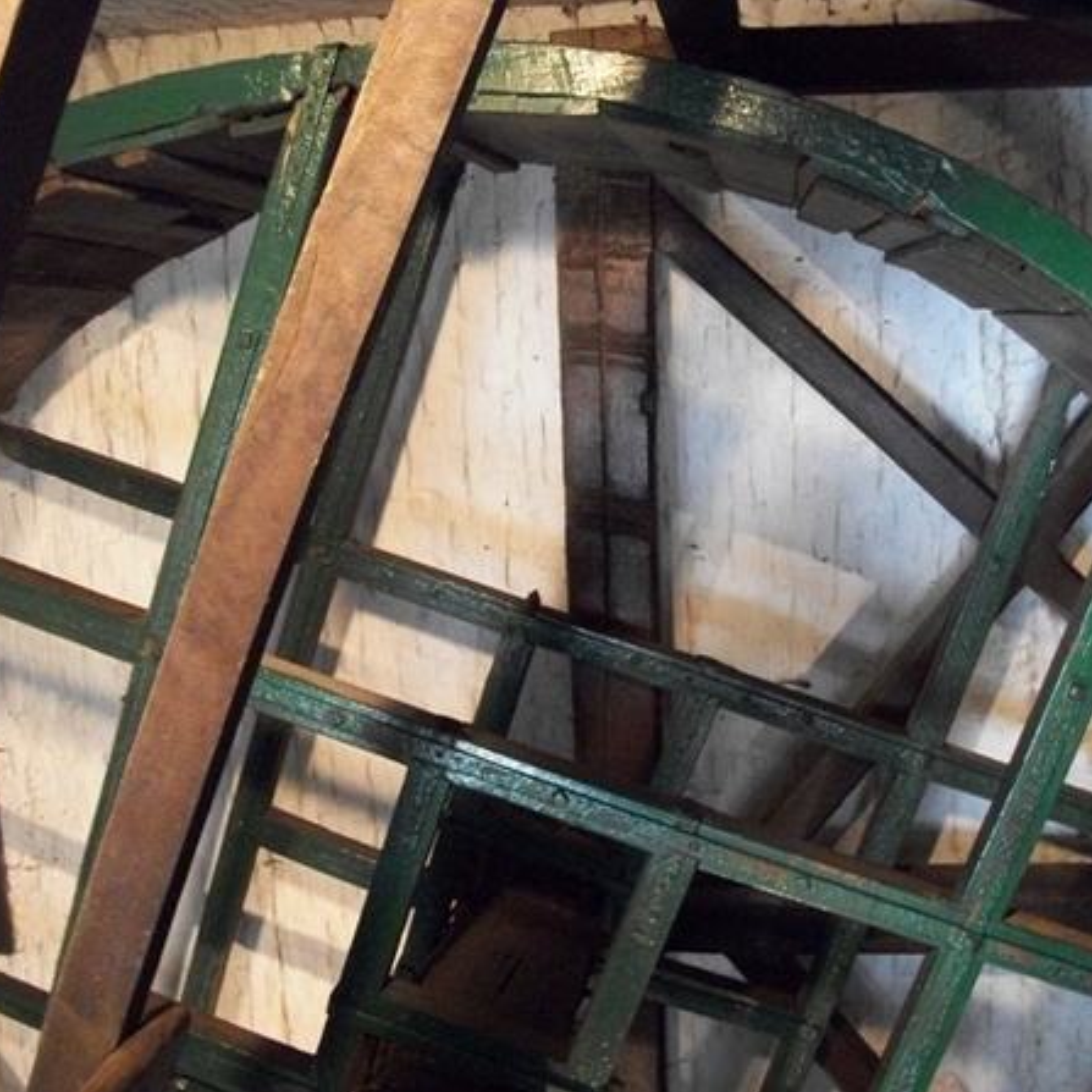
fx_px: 1356
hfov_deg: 43.9
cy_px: 547
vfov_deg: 43.9
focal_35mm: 38
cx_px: 542
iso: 640
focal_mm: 5.7
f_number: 2.9
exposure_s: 1/30
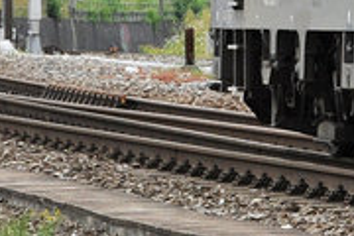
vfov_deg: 2.7
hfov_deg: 4.1
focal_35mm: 499
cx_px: 816
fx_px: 4906
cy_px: -239
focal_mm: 50
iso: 400
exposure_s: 1/1000
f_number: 5
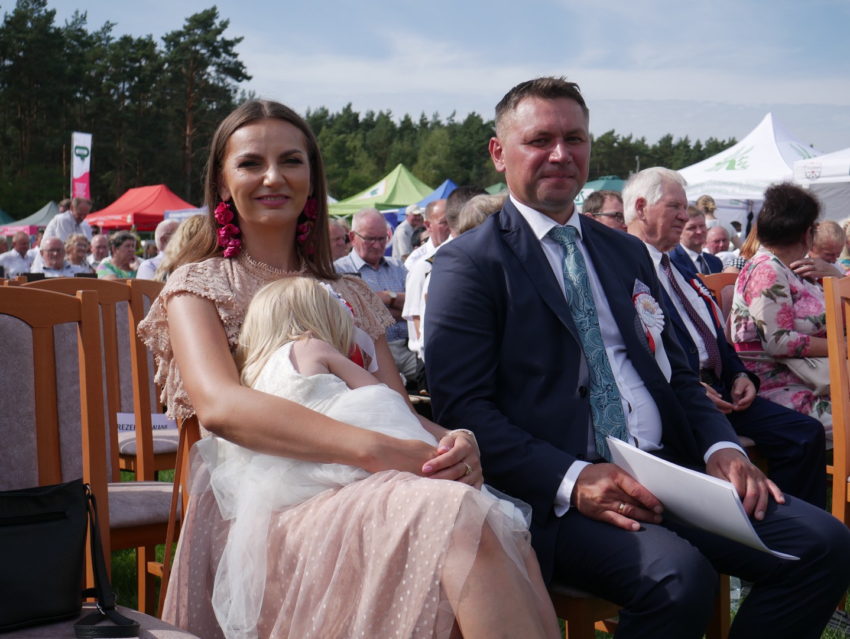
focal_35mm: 52
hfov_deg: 36.8
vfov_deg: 28.1
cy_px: 320
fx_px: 1278
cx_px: 425
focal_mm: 26
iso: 200
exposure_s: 1/1300
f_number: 5.3
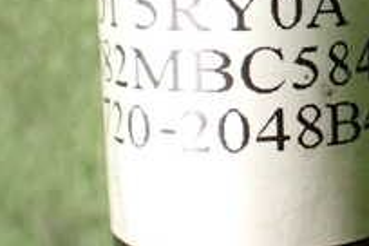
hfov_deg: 18.0
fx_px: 1127
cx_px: 393
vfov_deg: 12.4
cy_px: 76
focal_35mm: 110
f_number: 2.5
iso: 800
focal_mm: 6.37
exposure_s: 1/40
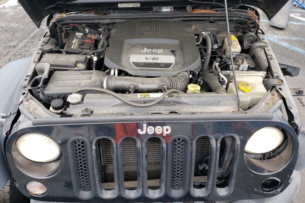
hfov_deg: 65.5
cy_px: 88
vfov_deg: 46.3
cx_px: 149
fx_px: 237
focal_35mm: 28
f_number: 1.5
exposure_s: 1/256
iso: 50
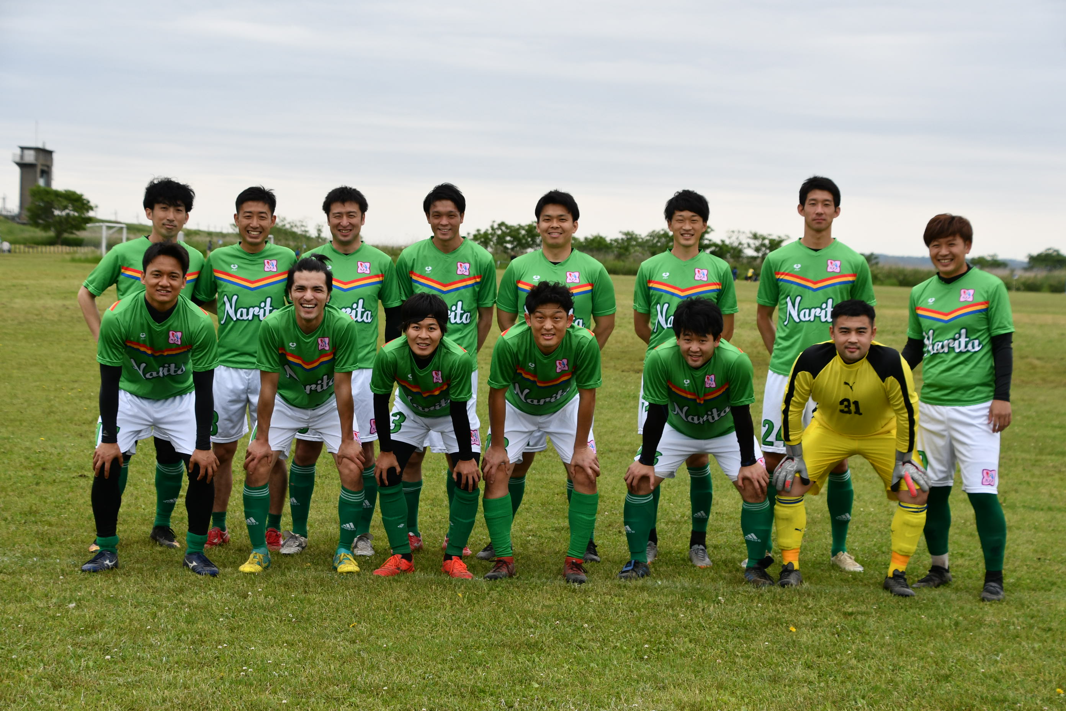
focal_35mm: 66
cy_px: 356
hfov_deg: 30.5
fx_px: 1954
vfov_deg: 20.6
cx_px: 533
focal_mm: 44
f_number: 5.6
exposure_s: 1/1600
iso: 400
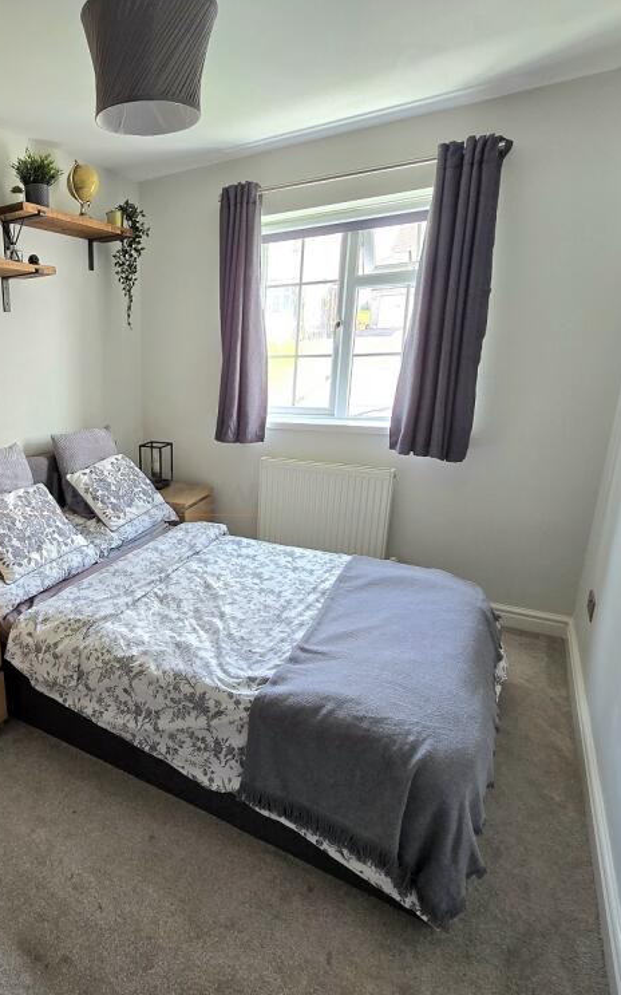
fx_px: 515
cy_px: 502
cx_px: 90
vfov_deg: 88.0
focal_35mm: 19
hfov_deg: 55.8
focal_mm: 2.2
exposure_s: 1/50
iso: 100
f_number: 2.2
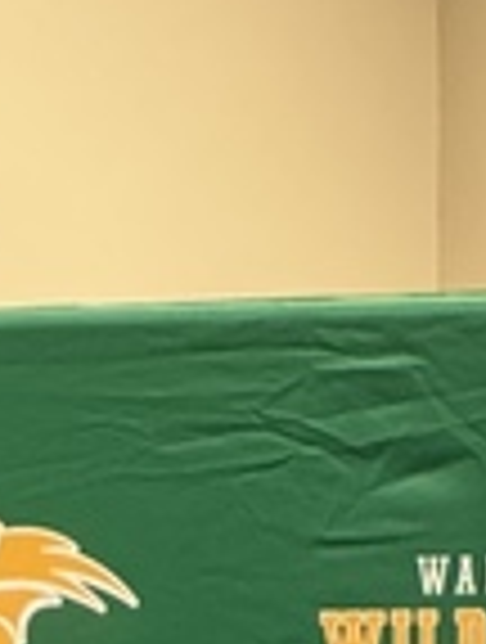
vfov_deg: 12.8
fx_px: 1864
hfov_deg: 14.8
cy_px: 1698
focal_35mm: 100
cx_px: 360
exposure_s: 1/60
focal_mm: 2.22
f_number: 2.2
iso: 250
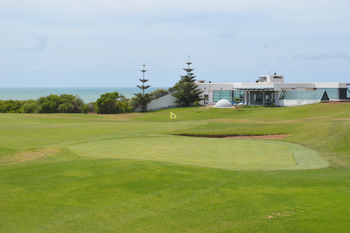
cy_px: 116
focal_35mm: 82
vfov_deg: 16.5
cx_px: 175
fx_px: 801
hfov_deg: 24.6
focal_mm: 55
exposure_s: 1/250
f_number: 8
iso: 100
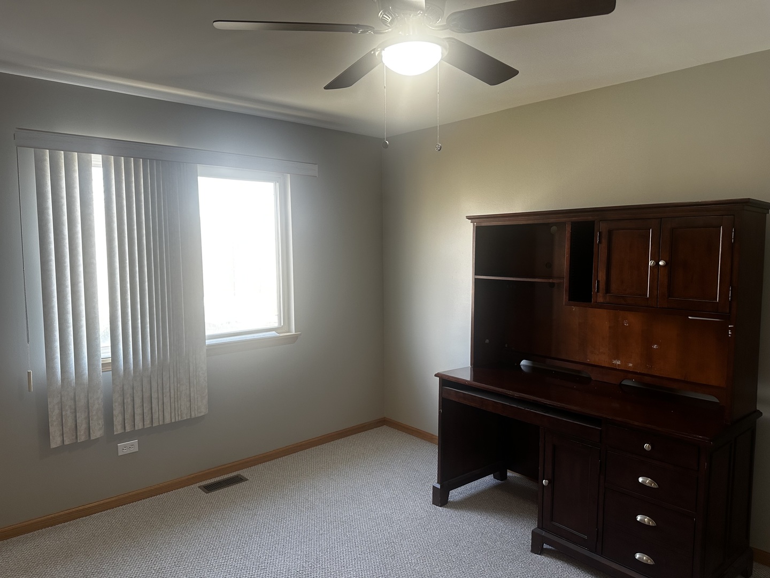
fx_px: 534
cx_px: 385
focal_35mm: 24
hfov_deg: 71.6
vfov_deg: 56.8
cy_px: 289
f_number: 1.78
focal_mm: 6.86
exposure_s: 1/120
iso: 100
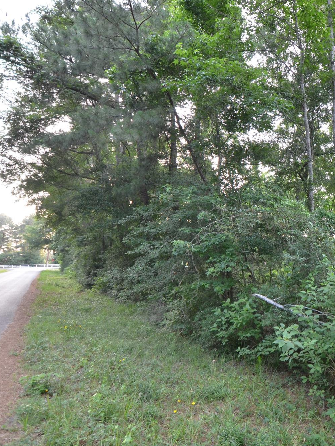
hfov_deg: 51.9
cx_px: 316
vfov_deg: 76.4
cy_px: 223
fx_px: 284
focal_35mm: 22
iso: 500
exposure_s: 1/60
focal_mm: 10
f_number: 4
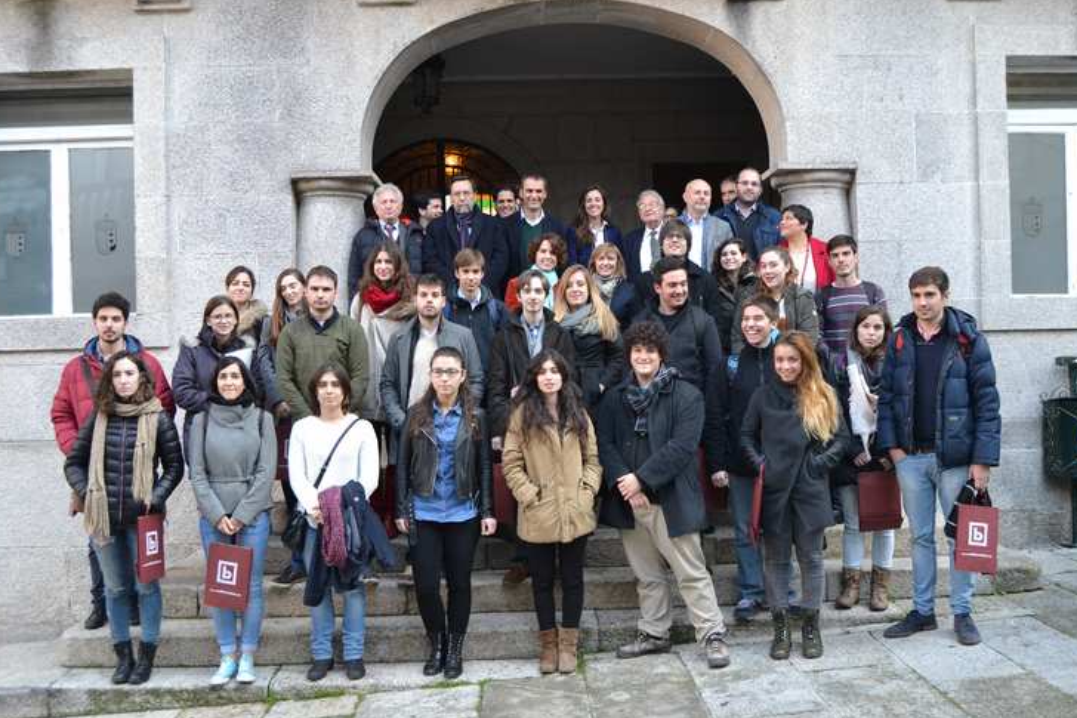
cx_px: 538
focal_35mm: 34
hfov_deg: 55.8
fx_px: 1017
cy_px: 361
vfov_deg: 38.9
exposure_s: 1/80
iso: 400
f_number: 4.5
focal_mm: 22
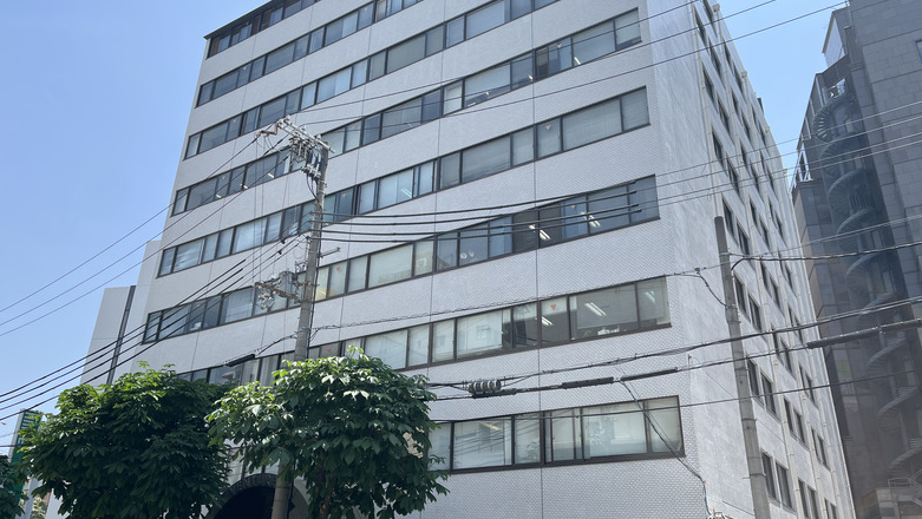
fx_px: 709
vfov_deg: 40.2
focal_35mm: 29
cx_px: 462
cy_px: 258
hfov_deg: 66.0
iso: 50
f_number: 1.6
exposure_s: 1/2688
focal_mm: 5.1
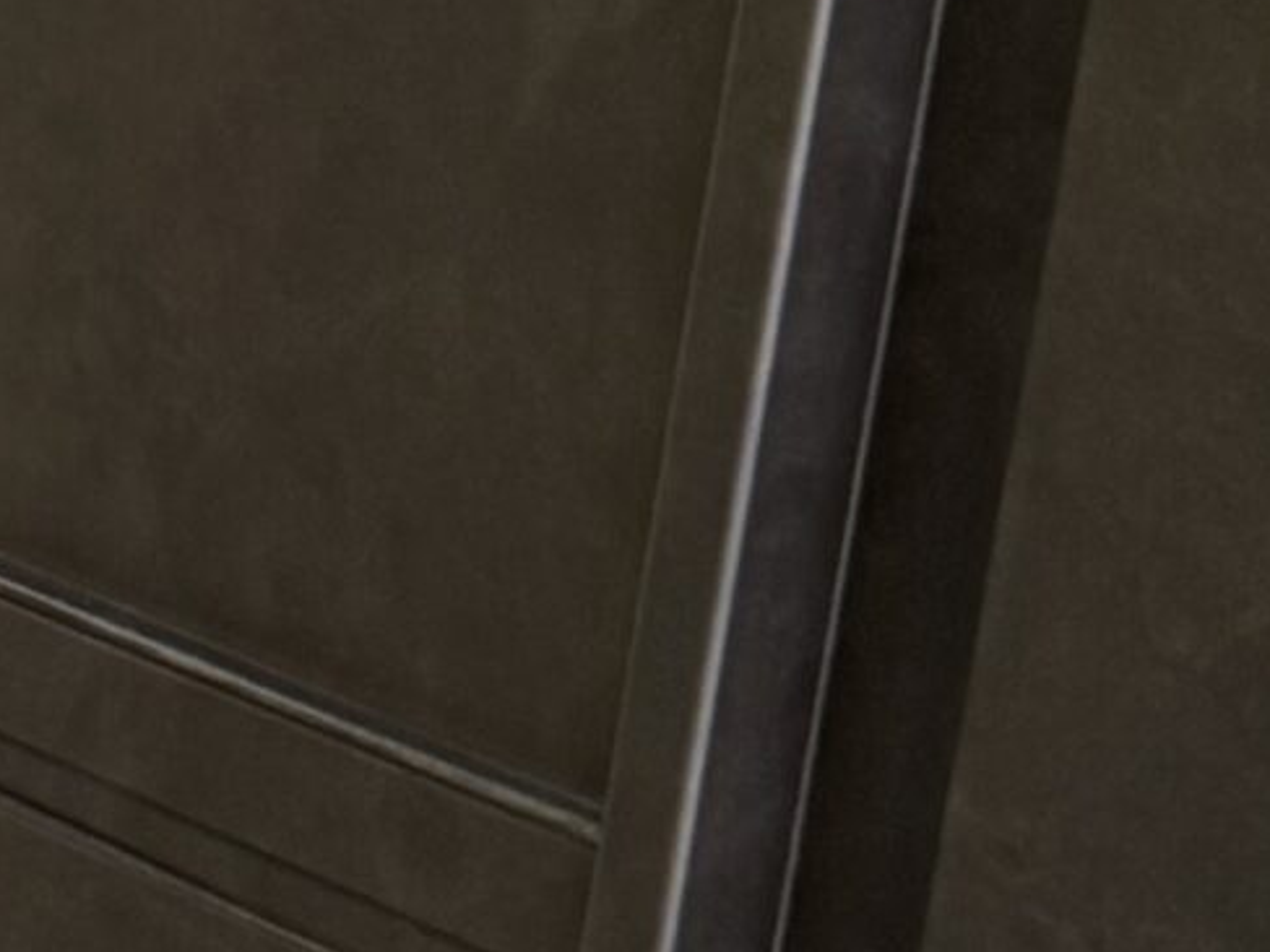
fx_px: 4623
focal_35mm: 126
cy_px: -375
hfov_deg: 12.4
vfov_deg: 11.4
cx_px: -1780
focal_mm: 6.76
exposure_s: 1/100
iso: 100
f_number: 1.78
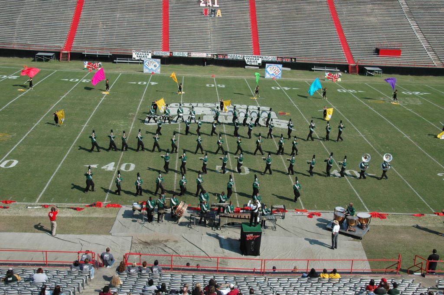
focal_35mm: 46
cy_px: 148
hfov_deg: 42.4
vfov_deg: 28.9
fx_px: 573
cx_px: 222
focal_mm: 31
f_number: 9
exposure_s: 1/320
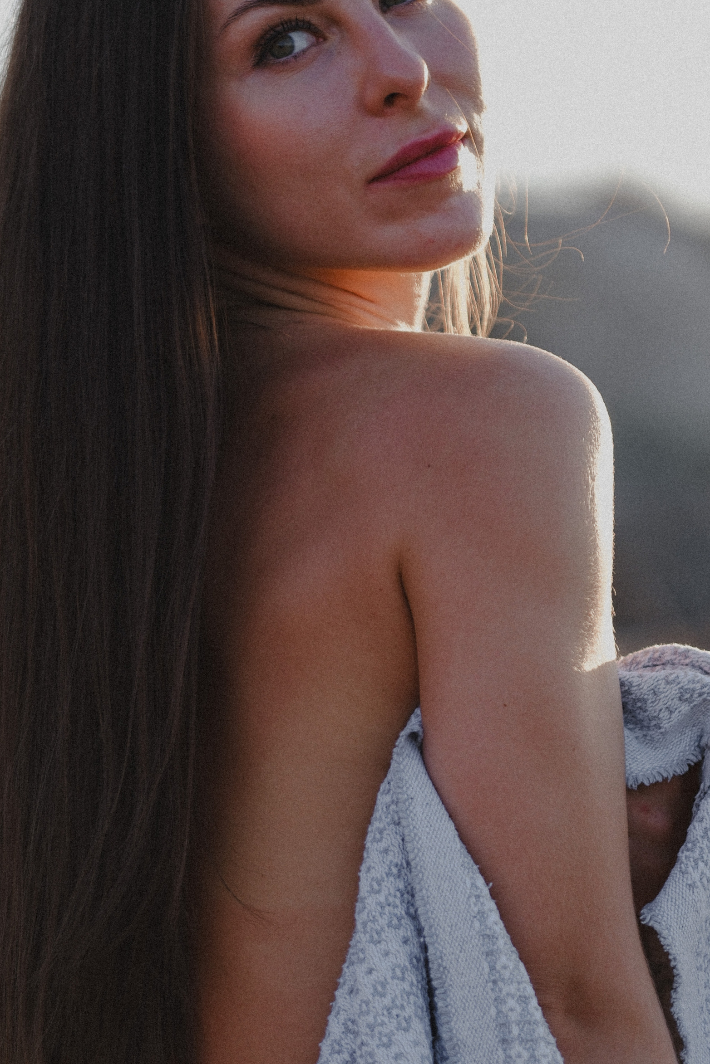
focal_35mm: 221
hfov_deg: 6.2
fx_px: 6537
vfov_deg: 9.3
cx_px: 326
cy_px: 585
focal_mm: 90
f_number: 2
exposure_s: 1/800
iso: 125
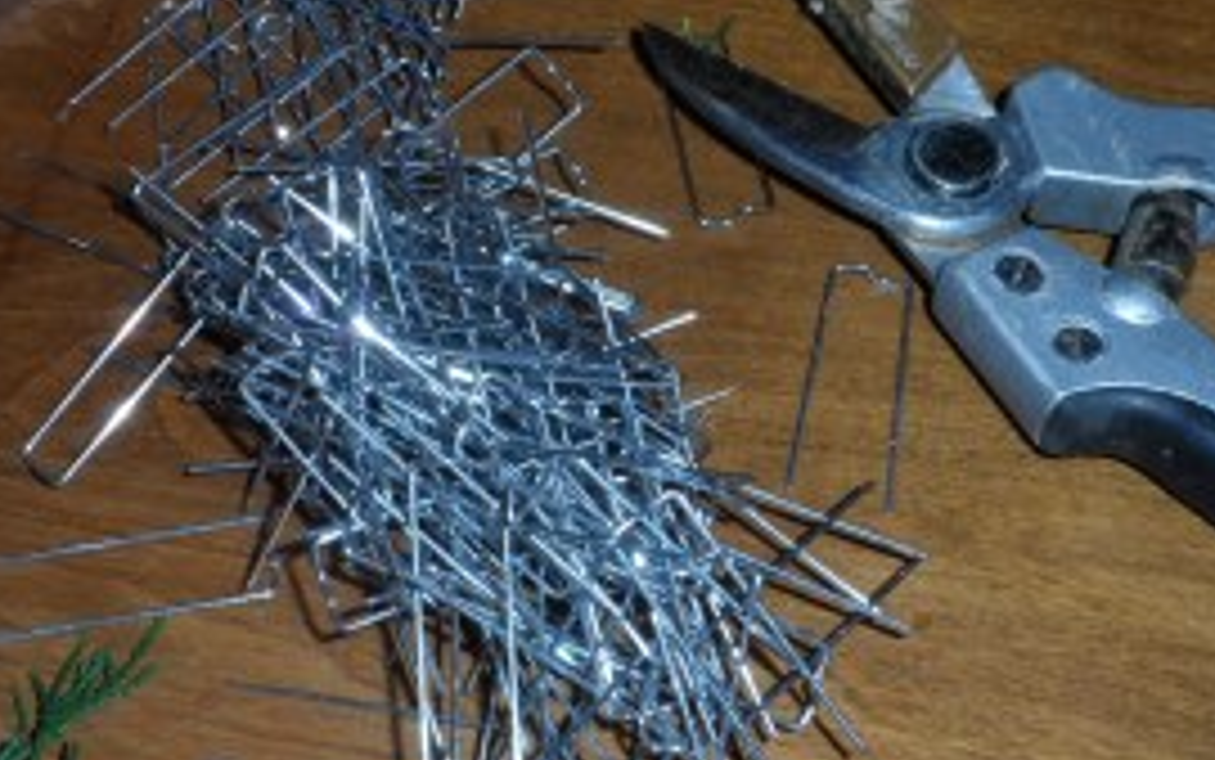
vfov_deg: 18.0
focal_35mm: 72
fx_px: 2385
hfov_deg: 28.6
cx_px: 536
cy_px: 229
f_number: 7.4
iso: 100
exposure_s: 1/15
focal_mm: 6.8
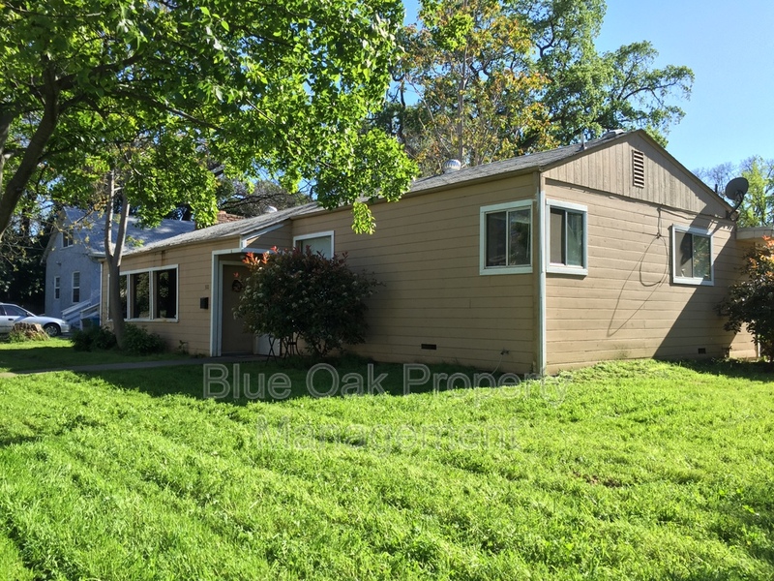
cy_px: 290
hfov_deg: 61.7
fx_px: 648
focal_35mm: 29
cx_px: 387
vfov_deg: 48.2
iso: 32
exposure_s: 1/659
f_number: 2.2
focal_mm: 4.15
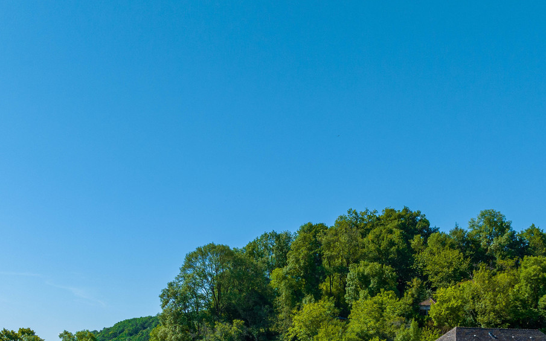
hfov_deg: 44.3
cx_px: 304
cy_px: 359
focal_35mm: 45
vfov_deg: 26.7
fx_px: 670
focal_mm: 12.3
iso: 200
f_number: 8
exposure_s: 1/400
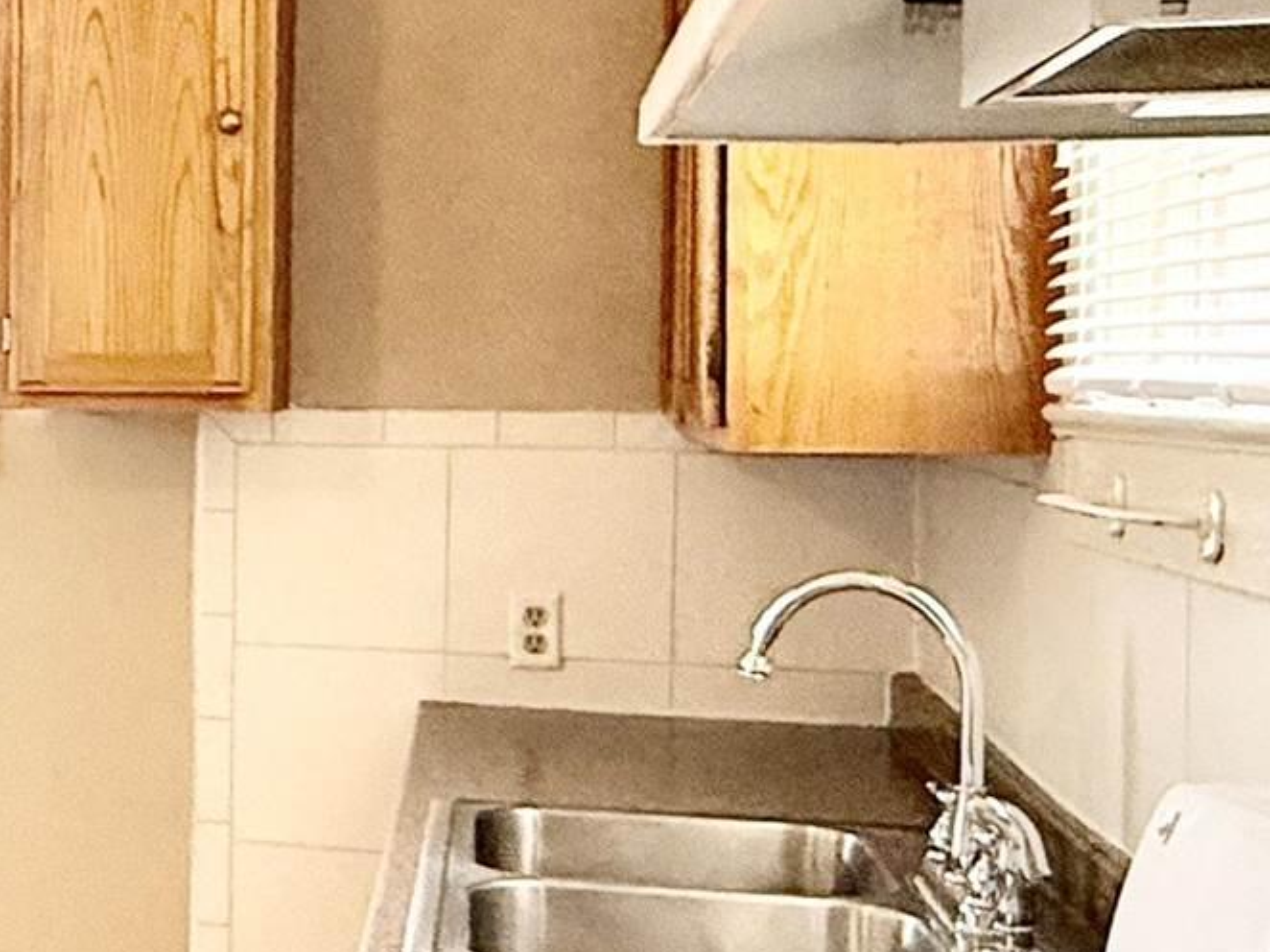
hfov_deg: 25.6
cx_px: -384
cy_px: 441
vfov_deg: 22.6
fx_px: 2384
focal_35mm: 65
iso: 200
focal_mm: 2.22
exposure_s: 1/99
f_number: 2.2
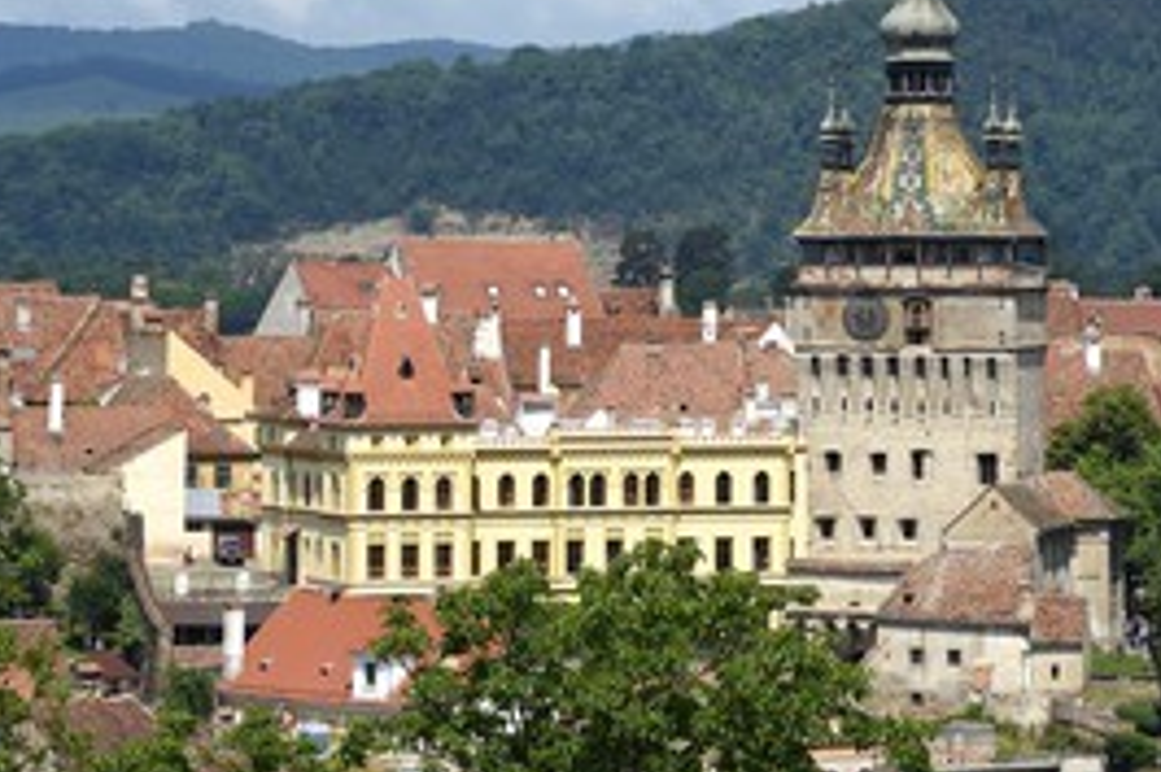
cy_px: 262
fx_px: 7896
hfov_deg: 8.4
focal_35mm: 245
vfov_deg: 5.6
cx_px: 567
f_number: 13
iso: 200
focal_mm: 155
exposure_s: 1/250
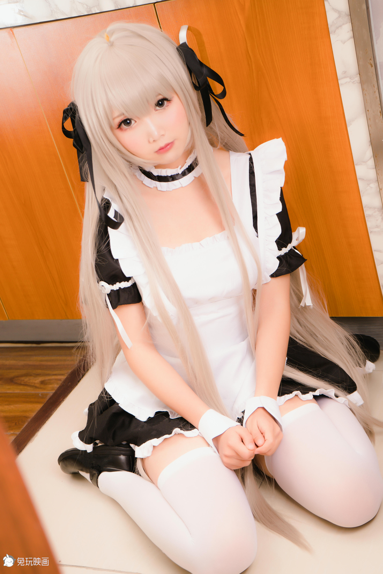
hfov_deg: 21.9
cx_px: 192
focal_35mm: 62
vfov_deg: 32.4
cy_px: 287
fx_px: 989
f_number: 5.6
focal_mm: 62
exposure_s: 1/125
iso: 400
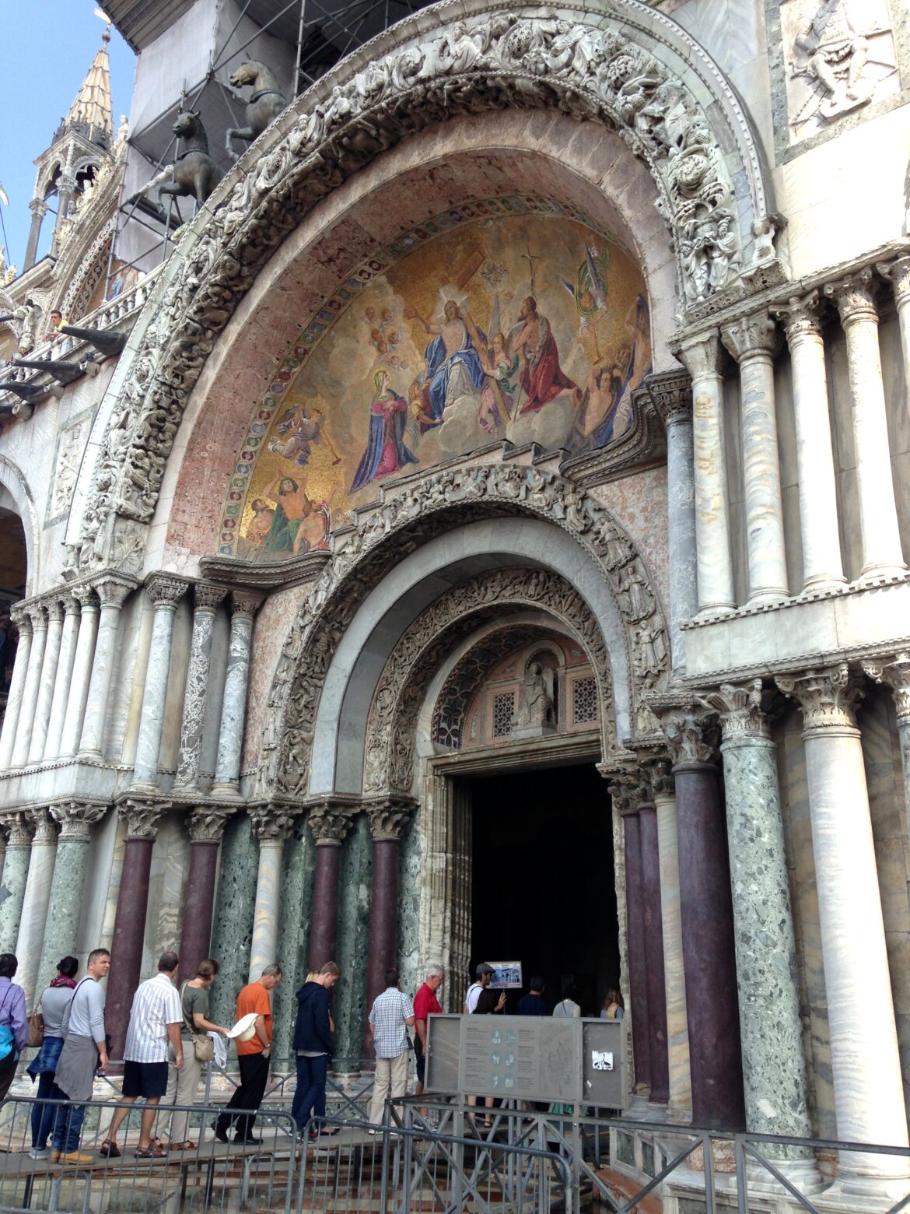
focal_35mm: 33
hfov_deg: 42.9
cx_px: 455
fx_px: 1157
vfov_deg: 55.4
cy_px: 607
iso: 50
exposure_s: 1/616
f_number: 2.4
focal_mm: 4.12
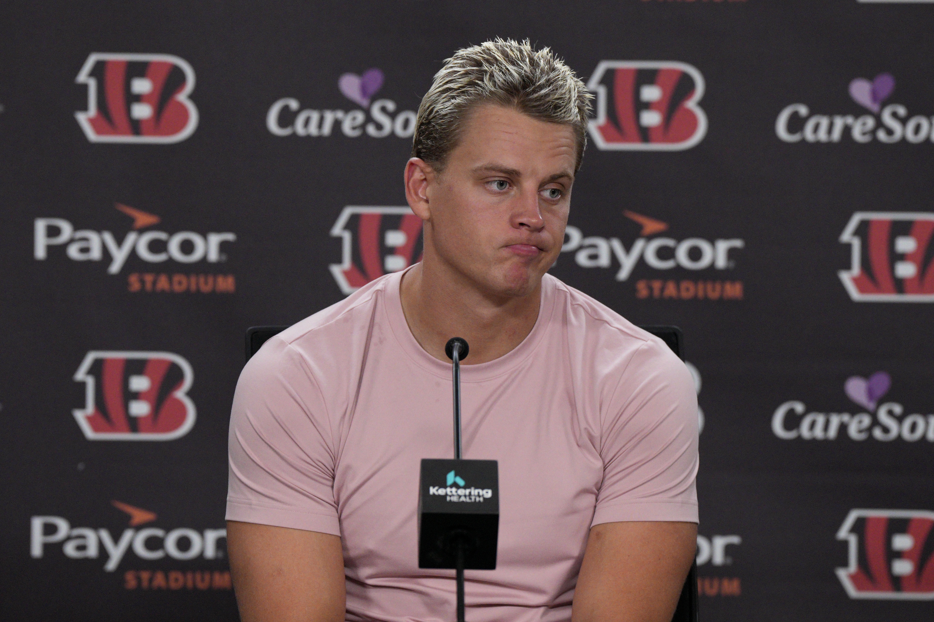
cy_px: 311
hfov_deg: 6.9
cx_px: 467
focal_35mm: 300
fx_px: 7783
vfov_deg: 4.6
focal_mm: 200
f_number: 4
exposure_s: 1/320
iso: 3200
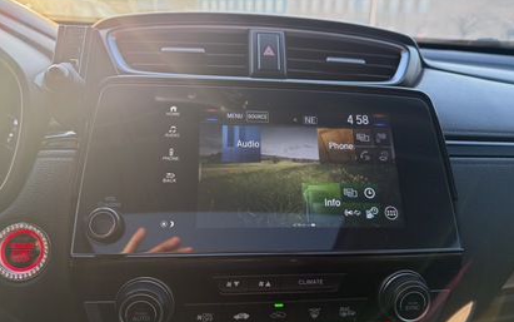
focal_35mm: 26
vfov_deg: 47.6
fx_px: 364
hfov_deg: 70.4
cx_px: 260
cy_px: 150
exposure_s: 1/241
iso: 160
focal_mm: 6.76
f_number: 1.78
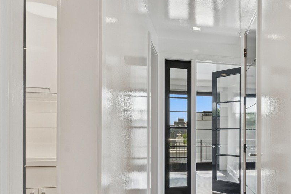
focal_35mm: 36
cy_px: 143
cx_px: 283
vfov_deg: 36.1
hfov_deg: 45.8
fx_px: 291
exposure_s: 1/100
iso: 320
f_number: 8
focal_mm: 18
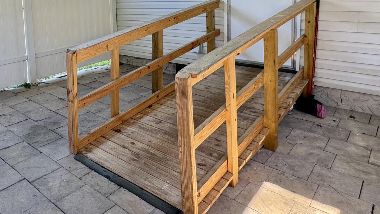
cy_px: 27
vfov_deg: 35.8
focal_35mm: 31
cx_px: 98
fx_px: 312
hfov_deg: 59.5
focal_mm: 2.22
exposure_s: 1/99
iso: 50
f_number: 2.2
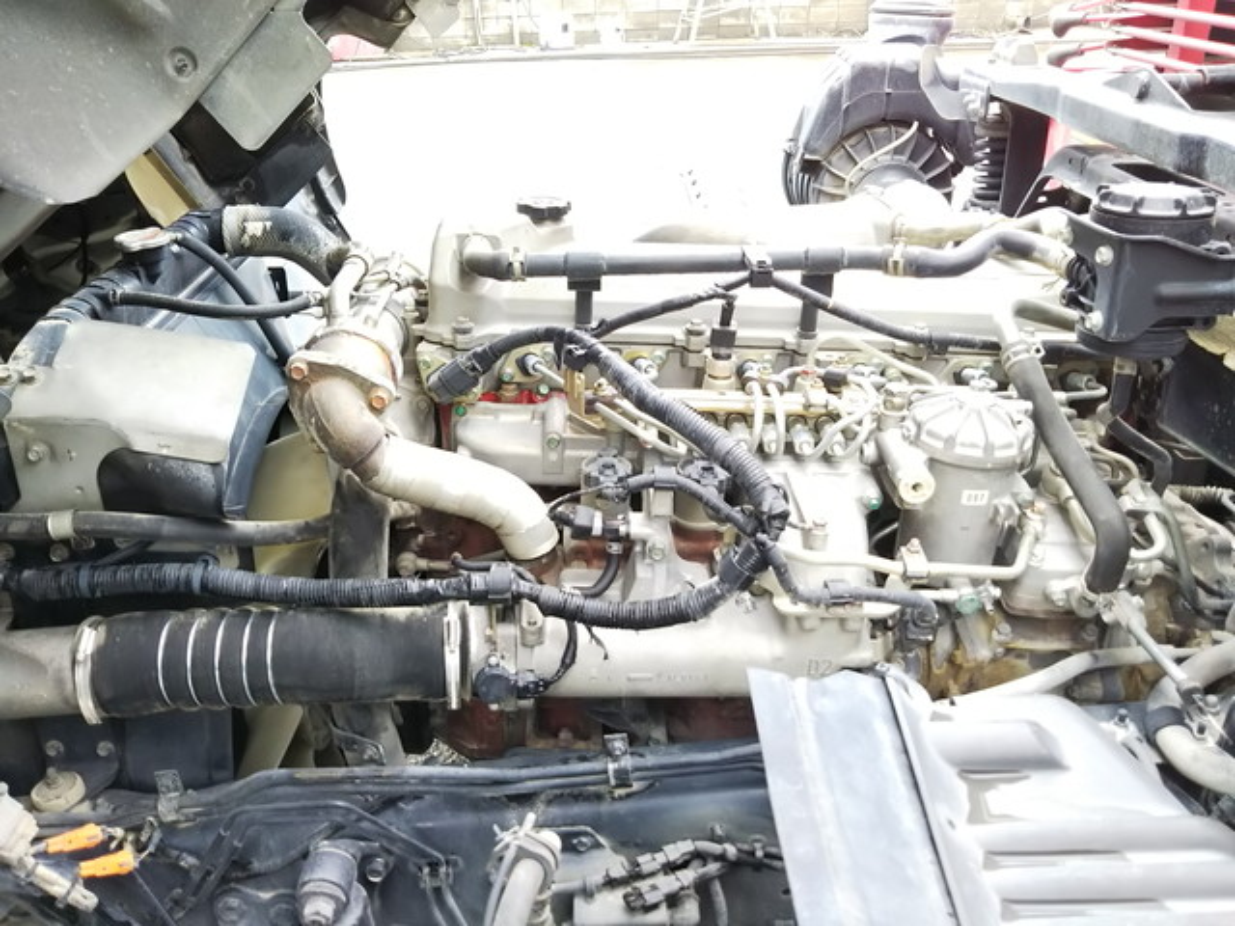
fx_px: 1070
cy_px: 463
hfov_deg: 60.0
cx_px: 618
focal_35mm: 30
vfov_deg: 46.8
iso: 40
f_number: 2.2
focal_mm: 4
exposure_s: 1/60
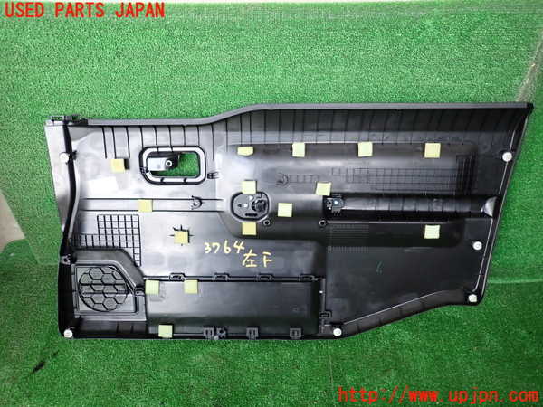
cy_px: 204
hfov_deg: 69.4
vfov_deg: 54.9
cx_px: 272
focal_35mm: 25
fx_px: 392
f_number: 2
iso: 200
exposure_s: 1/125
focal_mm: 4.5
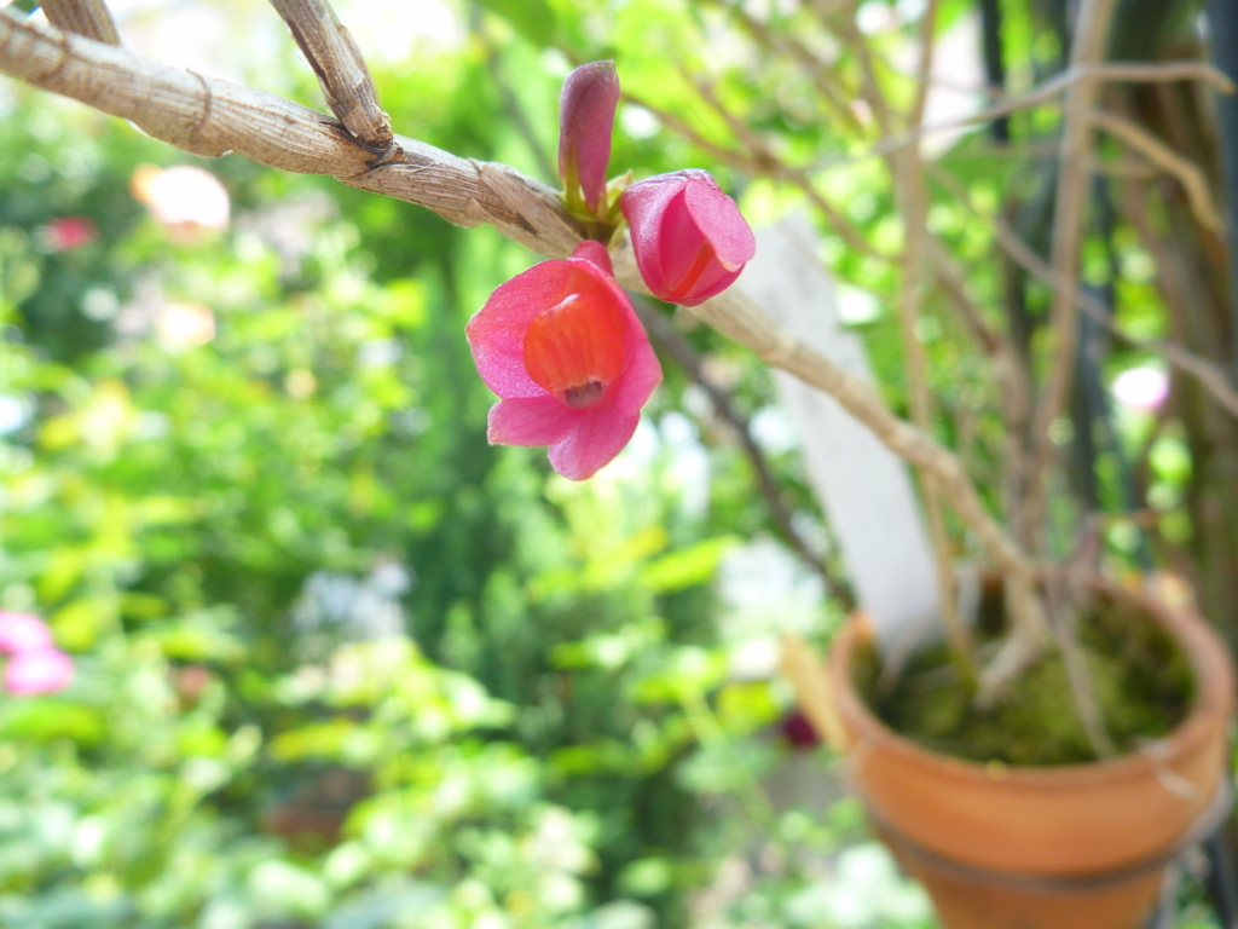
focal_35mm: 28
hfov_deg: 63.4
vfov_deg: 49.7
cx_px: 619
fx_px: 1001
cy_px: 464
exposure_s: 1/50
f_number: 3.3
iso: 80
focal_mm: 4.9
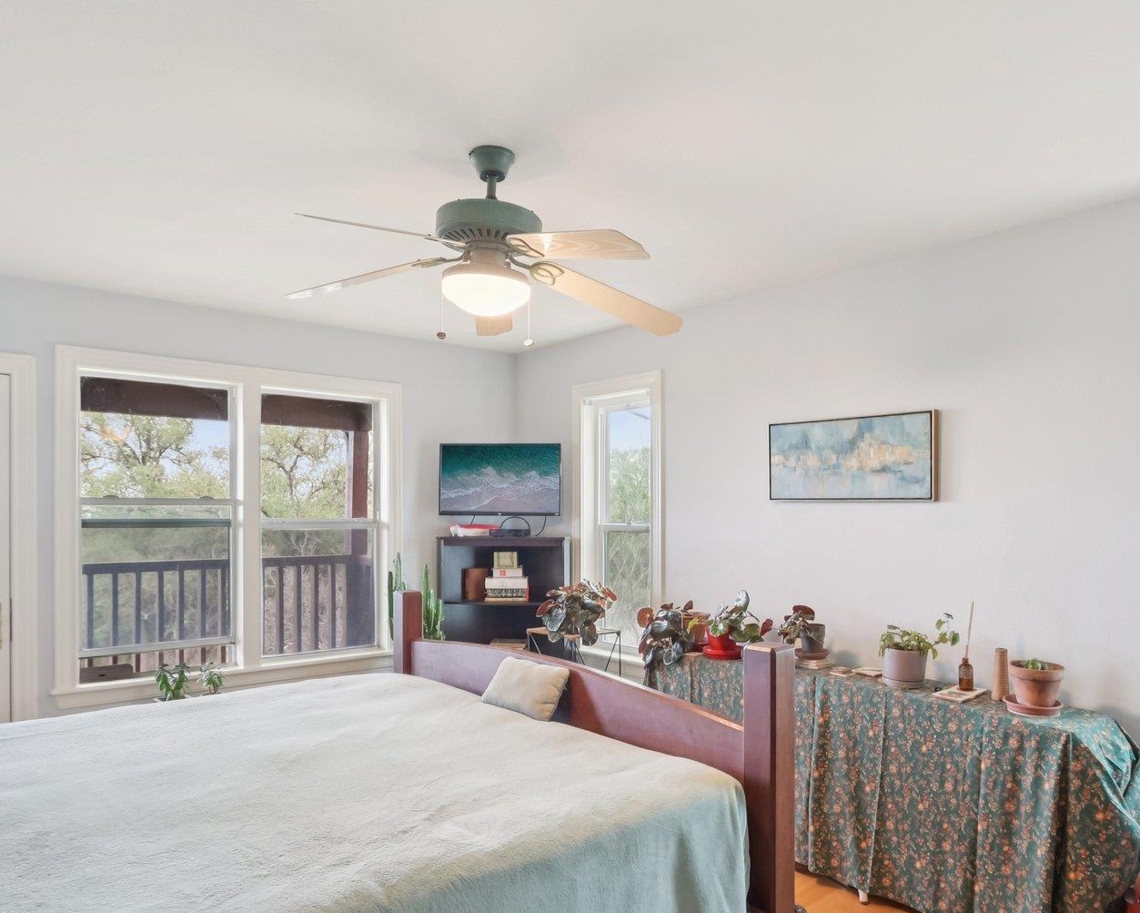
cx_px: 590
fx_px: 776
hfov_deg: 72.6
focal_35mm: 23
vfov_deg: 60.8
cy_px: 488
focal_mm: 10
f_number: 8
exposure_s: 1/2.5
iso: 400
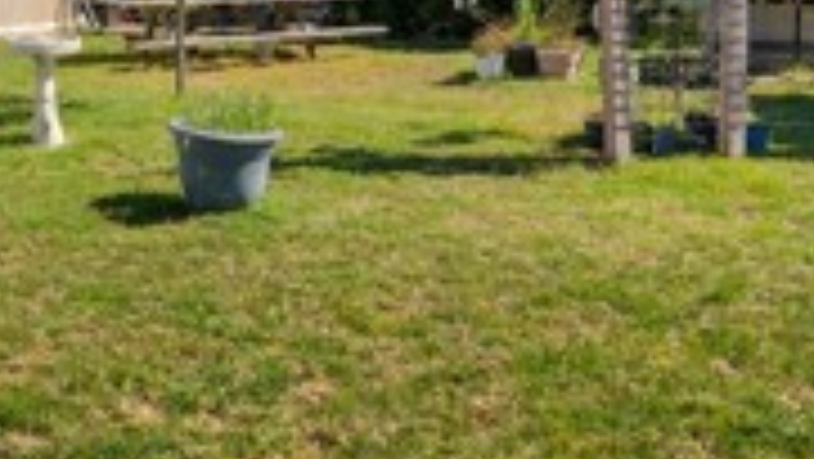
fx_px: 1360
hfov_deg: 29.2
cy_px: -34
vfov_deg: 18.5
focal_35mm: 63
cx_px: -135
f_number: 10
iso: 250
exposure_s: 1/125
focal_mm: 17
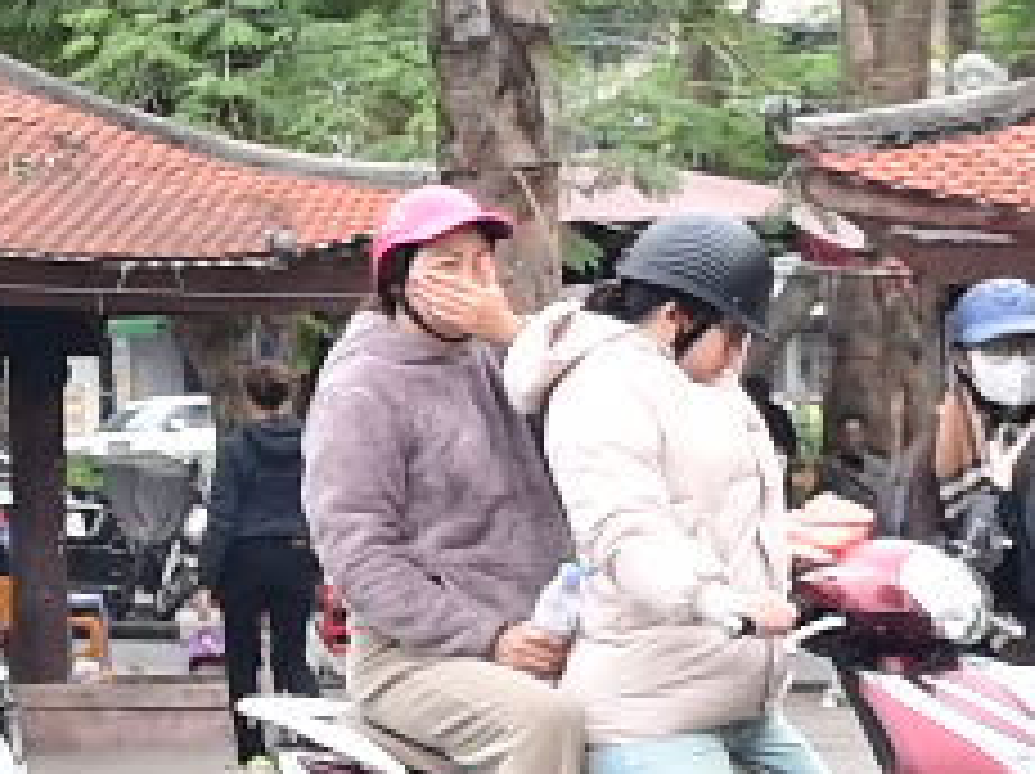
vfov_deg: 6.0
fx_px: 7377
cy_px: 441
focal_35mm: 247
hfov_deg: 7.6
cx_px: -1143
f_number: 3.5
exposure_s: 1/200
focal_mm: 20
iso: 200
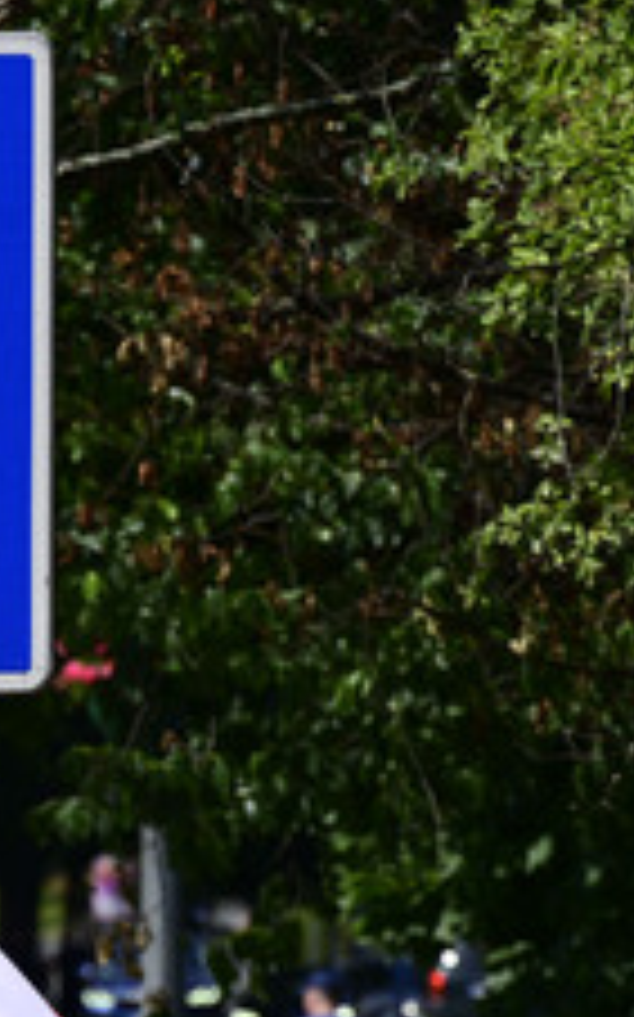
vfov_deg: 5.2
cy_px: 626
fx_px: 11238
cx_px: -209
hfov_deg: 3.2
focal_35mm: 406
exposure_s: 1/250
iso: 100
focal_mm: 200
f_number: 9
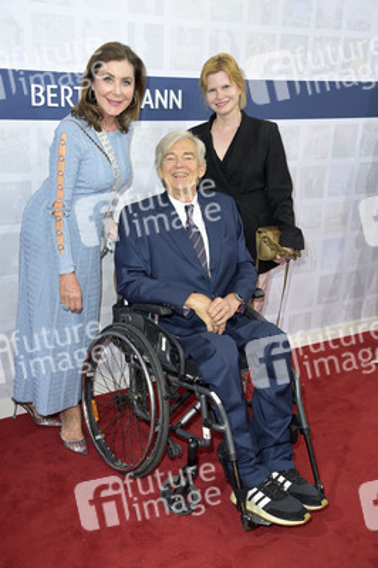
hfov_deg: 30.5
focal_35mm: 44
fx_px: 694
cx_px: 189
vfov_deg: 44.5
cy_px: 284
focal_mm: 44
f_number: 7.1
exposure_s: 1/125
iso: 640
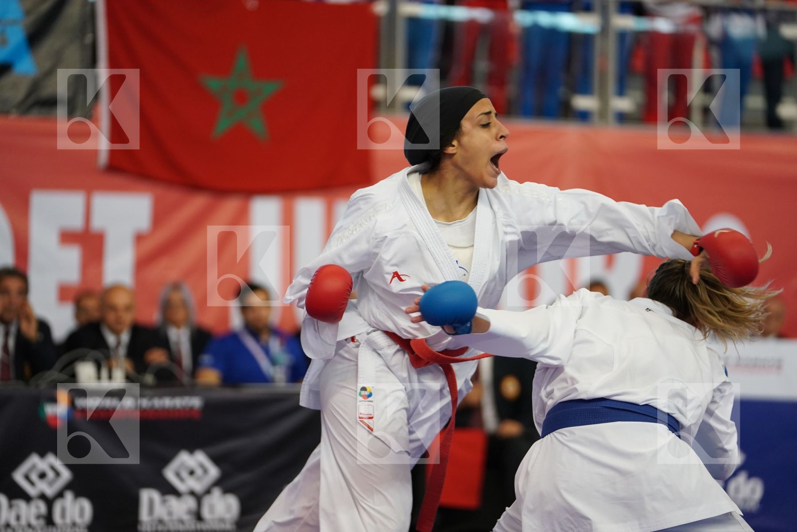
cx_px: 398
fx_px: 3321
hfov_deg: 13.7
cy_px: 266
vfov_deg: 9.1
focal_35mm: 150
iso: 2500
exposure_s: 1/1000
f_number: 2.8
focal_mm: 150
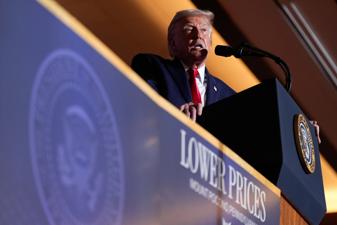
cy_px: 112
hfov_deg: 15.5
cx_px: 168
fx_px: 1236
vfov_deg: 10.4
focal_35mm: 132
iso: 2000
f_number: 2.8
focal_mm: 132
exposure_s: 1/640
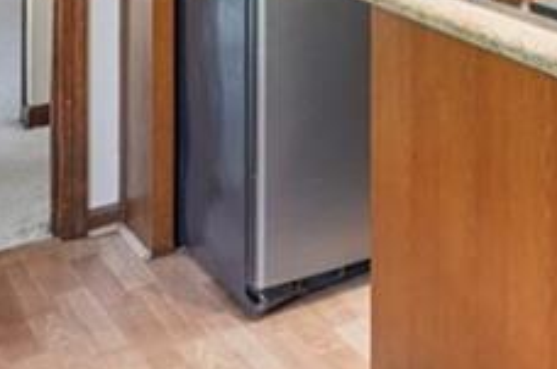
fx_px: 1112
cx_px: 928
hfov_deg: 21.4
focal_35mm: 72
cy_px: -260
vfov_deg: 16.3
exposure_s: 1/20
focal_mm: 16
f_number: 8
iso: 800
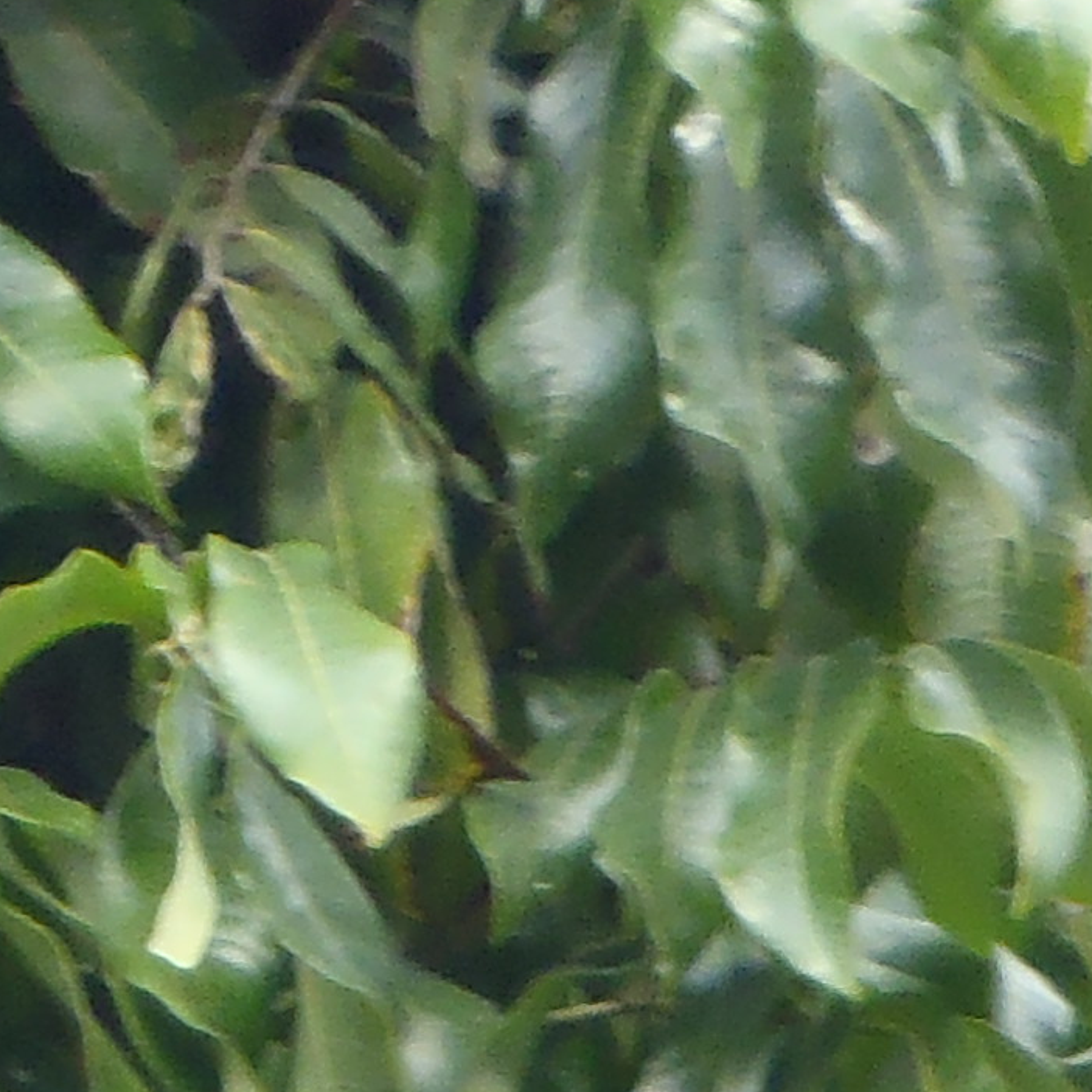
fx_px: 26946
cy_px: 523
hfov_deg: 2.3
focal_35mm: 755
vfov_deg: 2.3
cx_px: -1726
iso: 200
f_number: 5.9
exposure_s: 1/60
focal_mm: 25
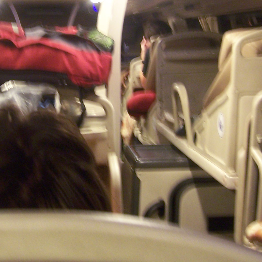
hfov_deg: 22.1
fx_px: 659
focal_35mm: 77
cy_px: 38
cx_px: 45
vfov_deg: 22.1
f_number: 2.8
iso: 160
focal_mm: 6.2
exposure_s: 1/8
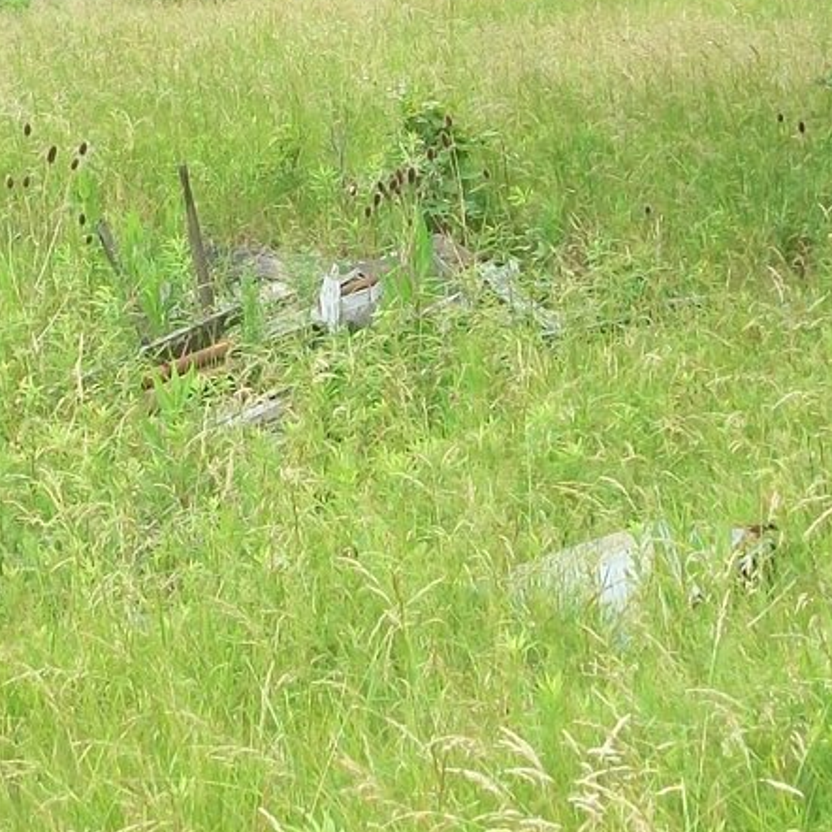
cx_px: 182
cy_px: 46
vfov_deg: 13.6
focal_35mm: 127
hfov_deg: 13.7
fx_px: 3453
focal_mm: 7.1
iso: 80
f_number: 3.2
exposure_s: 1/250
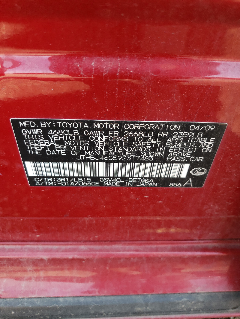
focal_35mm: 26
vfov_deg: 67.3
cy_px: 160
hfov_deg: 53.1
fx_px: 240
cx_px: 120
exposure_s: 1/164
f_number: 1.5
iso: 50
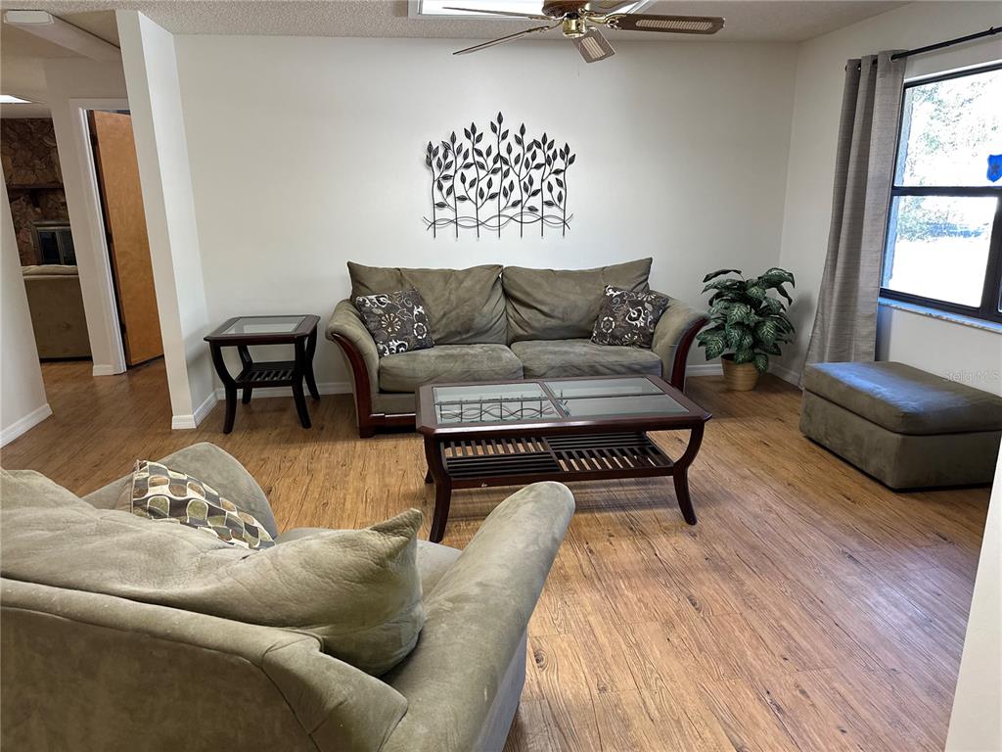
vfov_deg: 56.8
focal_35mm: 24
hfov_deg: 71.6
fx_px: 695
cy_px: 376
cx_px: 501
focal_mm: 6.86
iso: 200
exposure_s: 1/120
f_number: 1.78
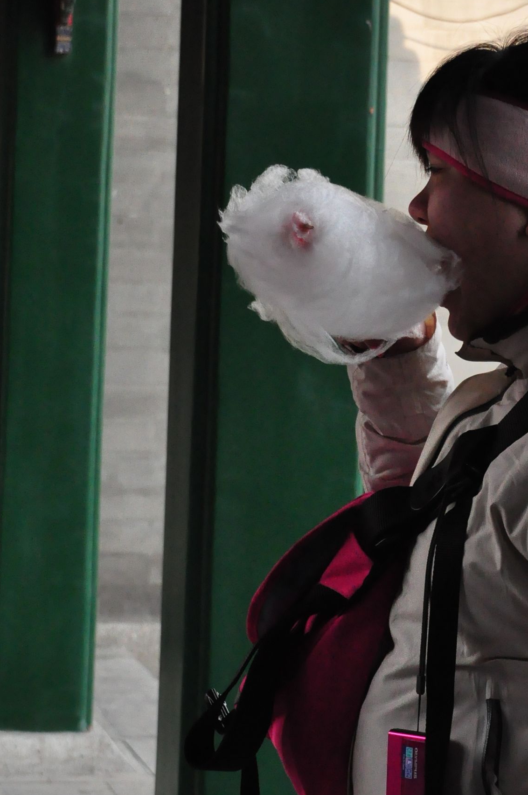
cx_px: 317
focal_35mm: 154
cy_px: 215
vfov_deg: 13.3
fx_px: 3397
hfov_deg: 8.9
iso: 1600
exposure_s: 1/1250
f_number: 6.3
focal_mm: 50
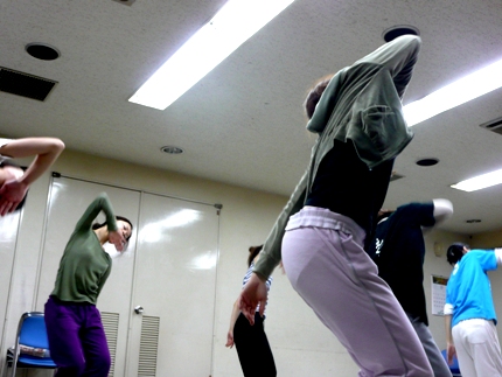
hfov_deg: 42.1
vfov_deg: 32.2
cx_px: 251
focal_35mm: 45
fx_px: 653
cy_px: 188
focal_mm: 7.3
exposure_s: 1/20
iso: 200
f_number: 4.1
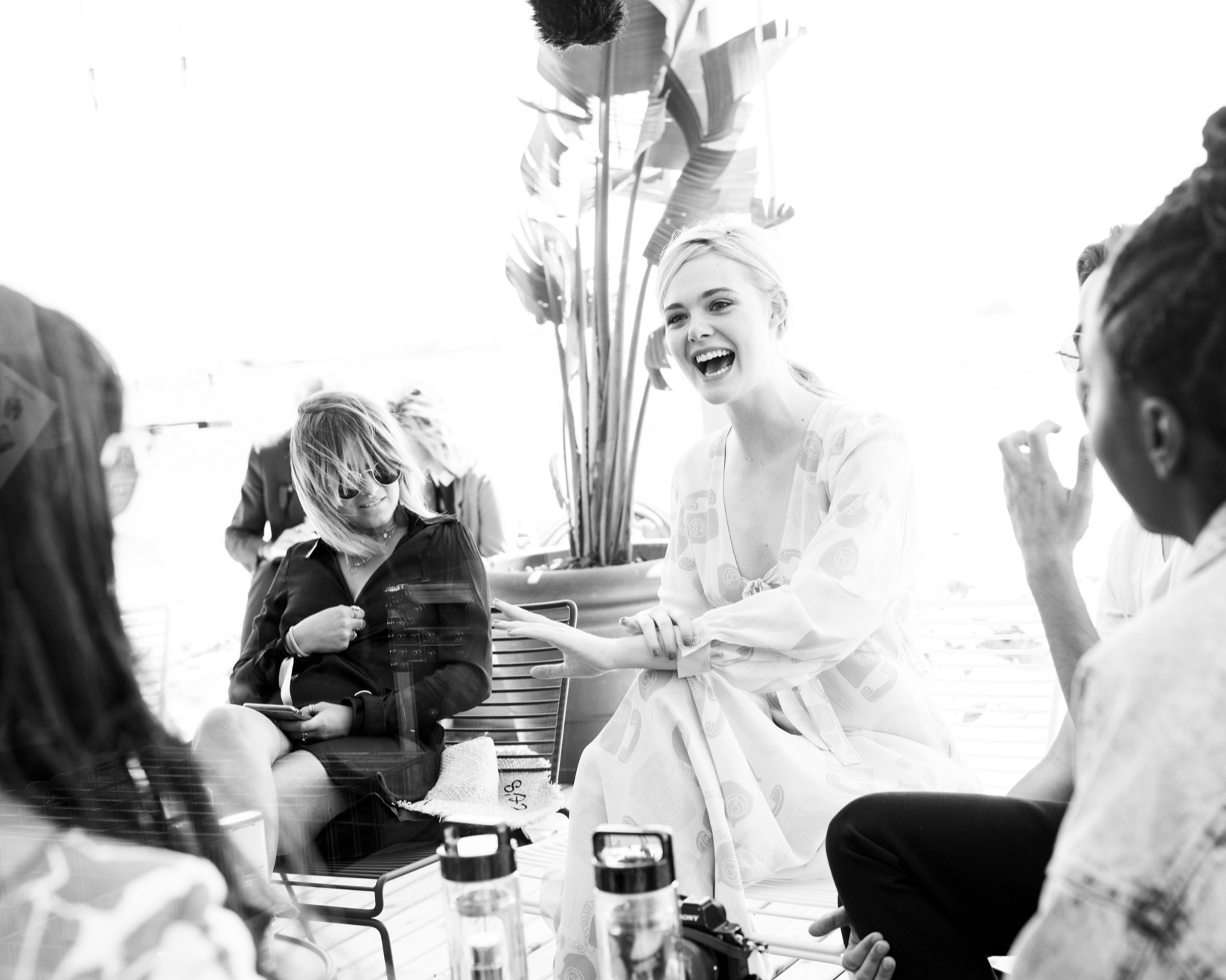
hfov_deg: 33.0
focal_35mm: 57
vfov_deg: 26.7
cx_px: 706
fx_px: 2068
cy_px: 496
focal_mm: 50
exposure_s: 1/320
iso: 320
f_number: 4
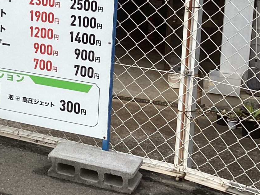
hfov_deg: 19.3
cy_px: -19
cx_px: -76
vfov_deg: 15.3
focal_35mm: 94
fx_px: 706
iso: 25
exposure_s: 1/823
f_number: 2.4
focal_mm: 3.3
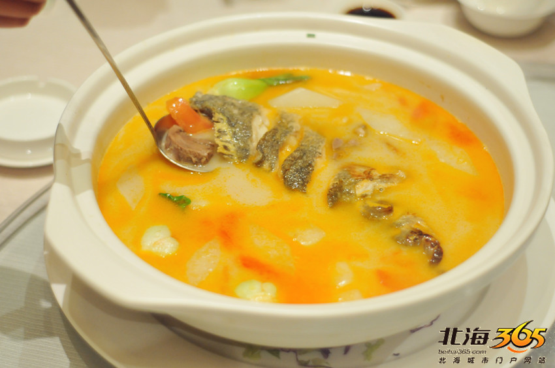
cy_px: 184
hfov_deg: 27.0
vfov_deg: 18.1
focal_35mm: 75
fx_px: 1154
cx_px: 278
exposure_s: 1/200
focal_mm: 50
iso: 1000
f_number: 2
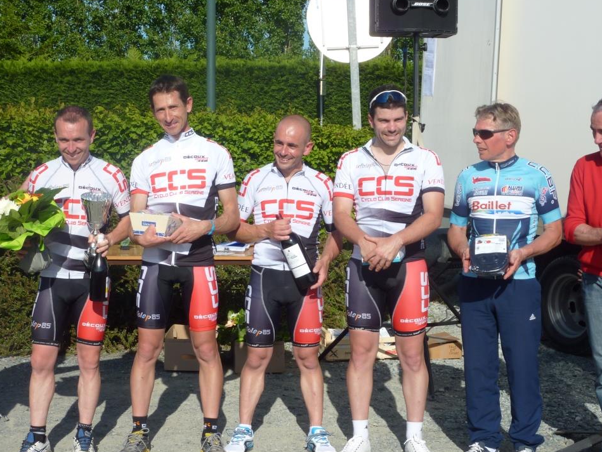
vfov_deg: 21.6
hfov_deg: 28.6
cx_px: 282
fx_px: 1183
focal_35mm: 68
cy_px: 234
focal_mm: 10.3
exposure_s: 1/500
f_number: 5.6
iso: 80
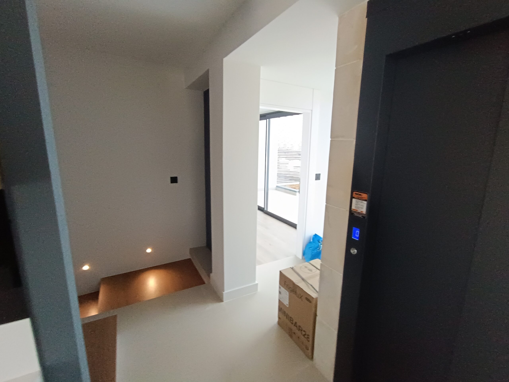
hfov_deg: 94.5
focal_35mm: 16
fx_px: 235
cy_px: 191
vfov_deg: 78.1
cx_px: 254
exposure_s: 1/100
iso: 277
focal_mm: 1.66
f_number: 2.2
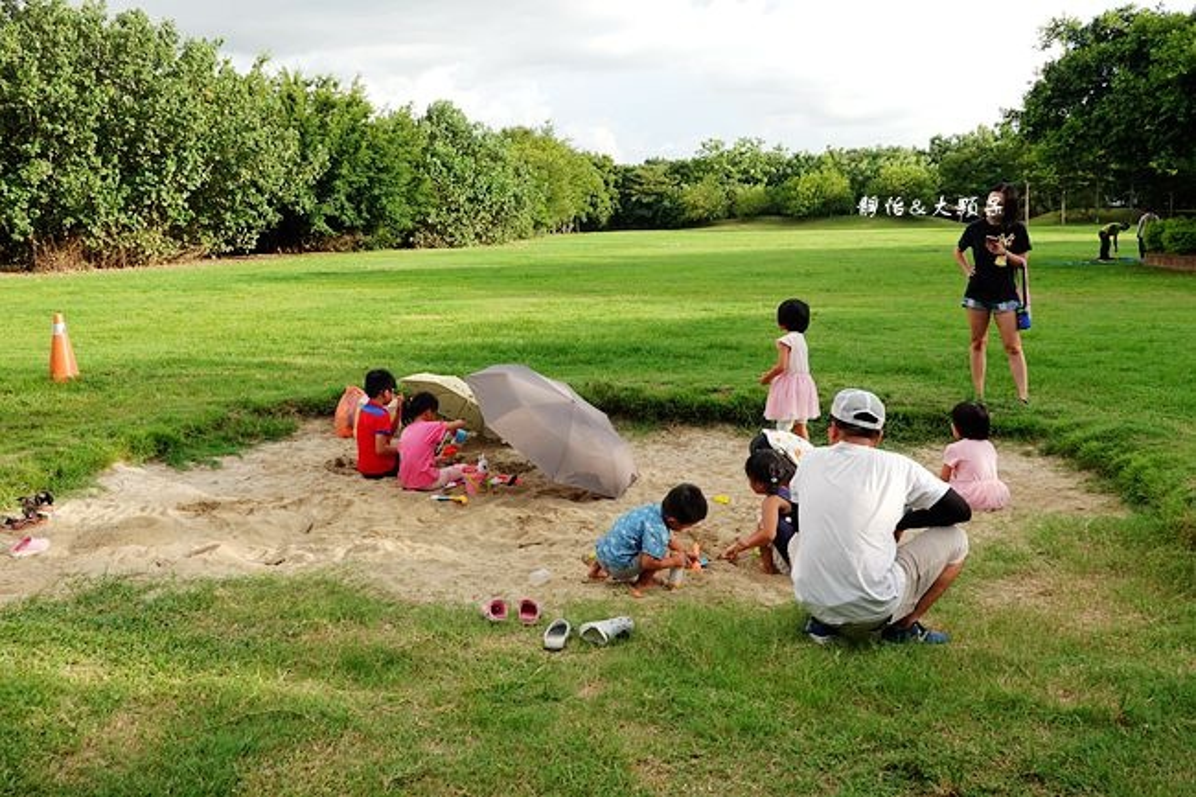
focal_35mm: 30
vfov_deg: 43.6
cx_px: 598
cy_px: 398
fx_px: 996
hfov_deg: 61.9
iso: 125
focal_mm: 11.06
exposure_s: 1/200
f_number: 5.6
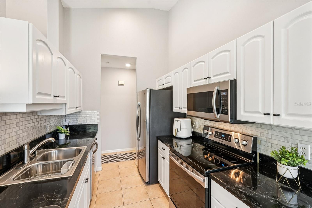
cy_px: 104
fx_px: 143
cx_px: 156
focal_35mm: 16
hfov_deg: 95.0
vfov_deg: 72.0
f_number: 8
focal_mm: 16.5
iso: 400
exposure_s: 1/13
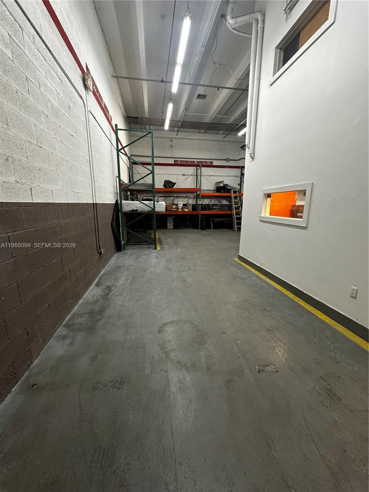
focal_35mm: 14
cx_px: 184
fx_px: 199
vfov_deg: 102.1
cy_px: 246
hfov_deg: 85.7
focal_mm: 2.22
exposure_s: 1/60
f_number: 2.2
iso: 200
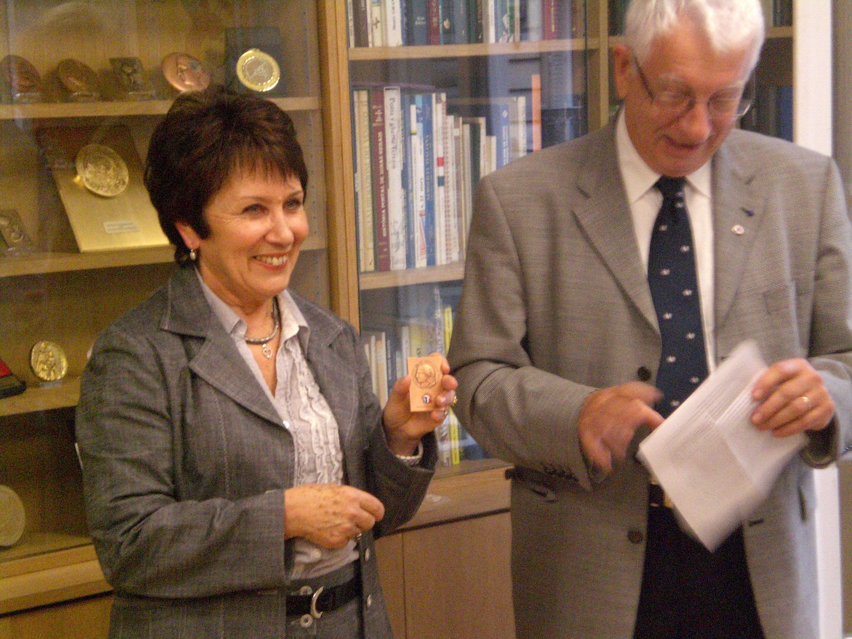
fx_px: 2461
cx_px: 426
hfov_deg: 19.6
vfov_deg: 14.8
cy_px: 320
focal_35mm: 100
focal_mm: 16.51
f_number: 5.4
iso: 800
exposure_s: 1/15
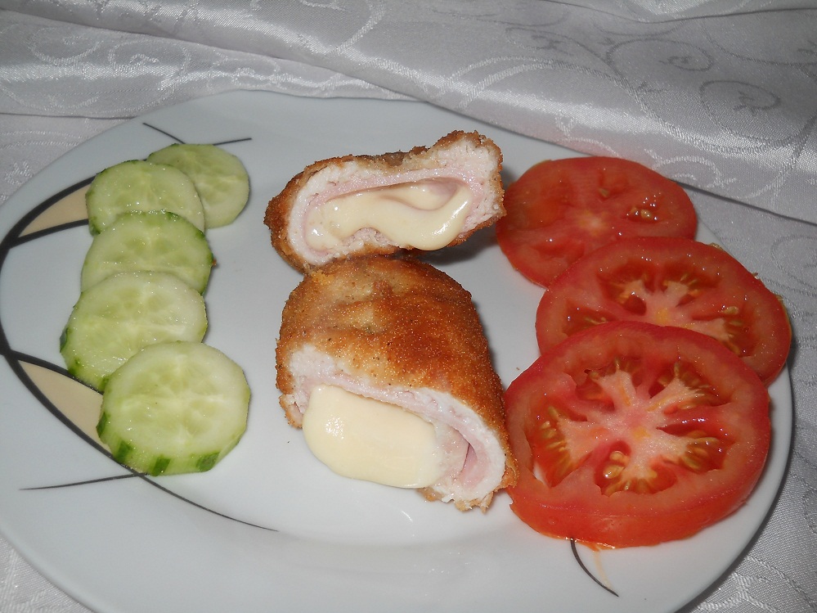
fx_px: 968
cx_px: 408
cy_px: 306
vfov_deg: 35.1
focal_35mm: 41
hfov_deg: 45.8
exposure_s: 1/30
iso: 80
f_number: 5.5
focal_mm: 6.72
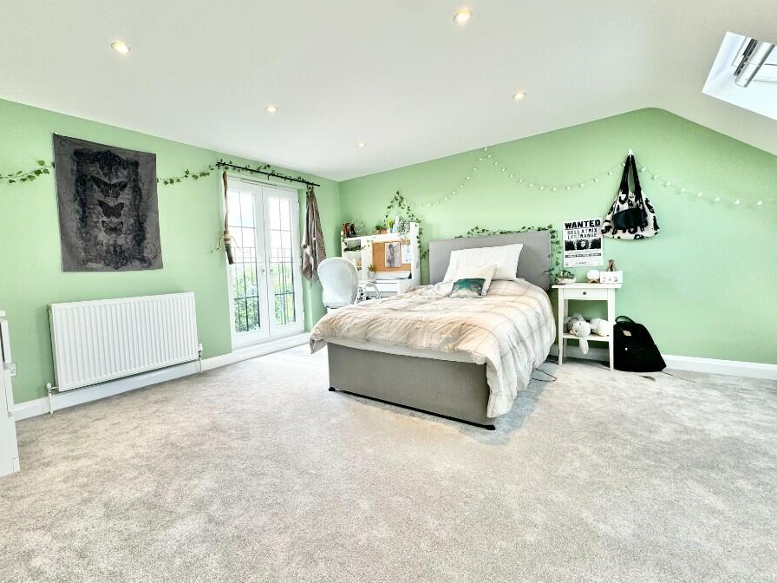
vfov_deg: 78.1
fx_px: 359
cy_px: 288
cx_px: 341
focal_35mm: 16
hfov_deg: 94.0
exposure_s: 1/100
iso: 50
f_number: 2.2
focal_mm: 2.22
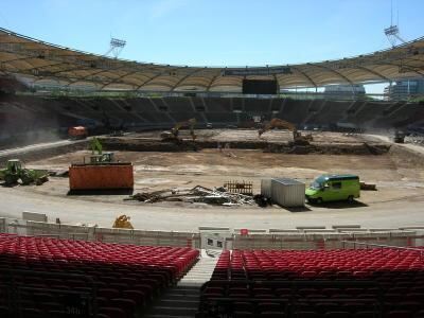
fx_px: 465
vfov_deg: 37.7
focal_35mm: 38
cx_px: 212
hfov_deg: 49.0
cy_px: 159
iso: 64
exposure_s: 1/600
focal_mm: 7.8
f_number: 4.8
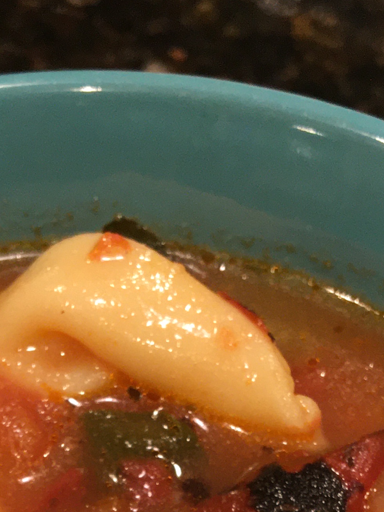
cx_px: 158
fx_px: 1331
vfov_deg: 19.3
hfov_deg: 16.4
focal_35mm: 90
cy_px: 747
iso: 100
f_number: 2.2
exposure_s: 1/30
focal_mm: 4.15
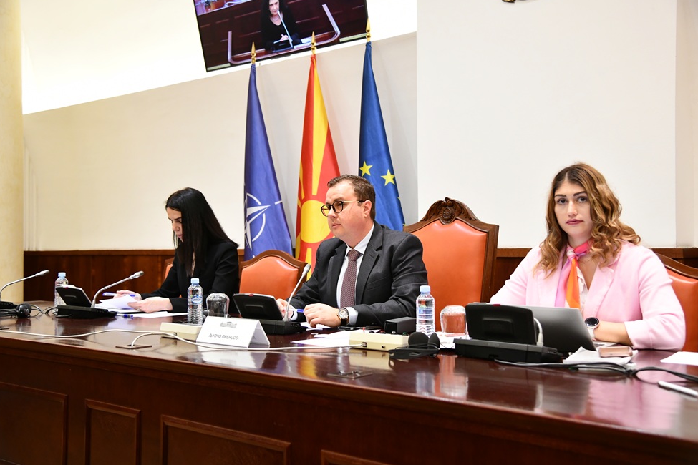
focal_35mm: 41
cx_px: 349
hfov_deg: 47.4
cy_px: 231
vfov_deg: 32.6
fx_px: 795
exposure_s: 1/250
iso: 4000
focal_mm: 40
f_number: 4
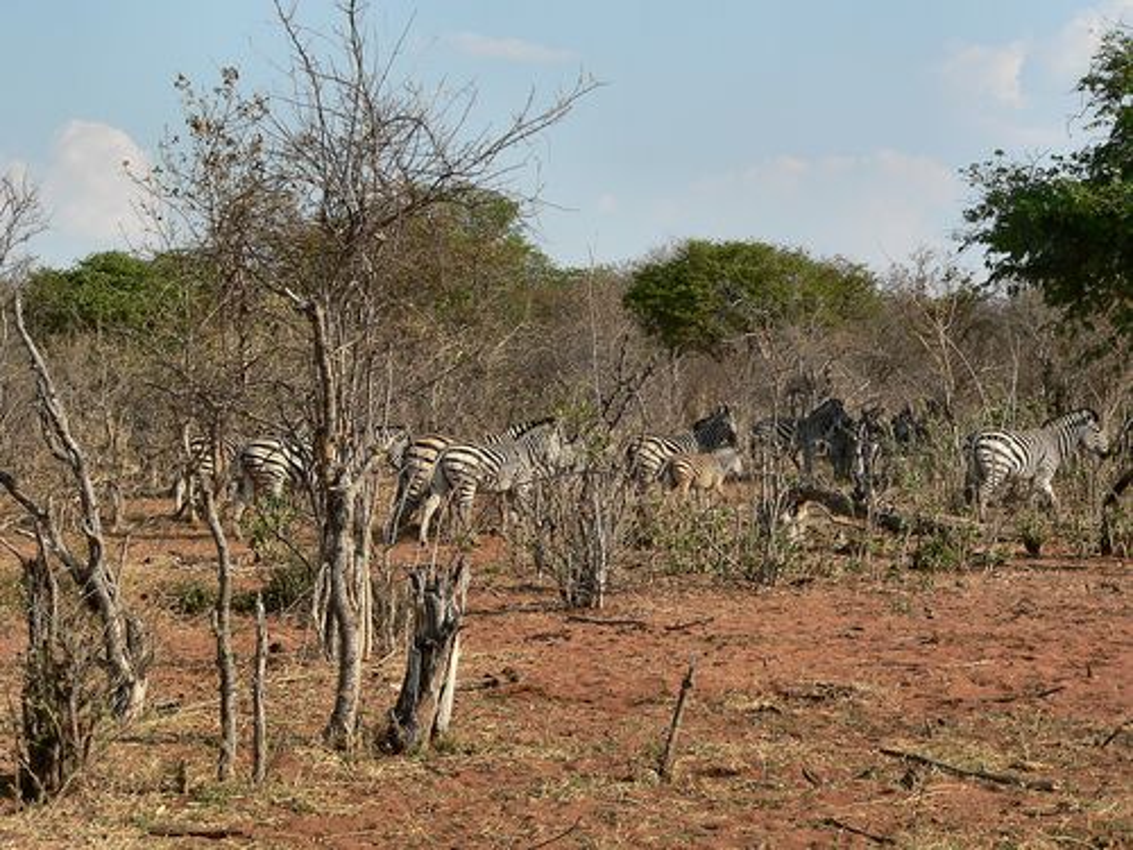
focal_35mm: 99
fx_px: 3240
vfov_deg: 14.9
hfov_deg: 19.8
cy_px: 425
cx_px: 566
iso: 80
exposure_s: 1/500
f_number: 4.6
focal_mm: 16.5
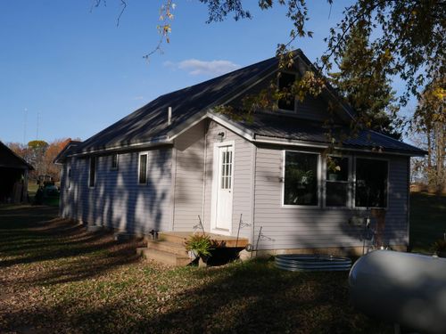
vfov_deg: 36.0
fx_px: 515
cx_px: 223
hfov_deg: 46.8
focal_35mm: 40
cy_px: 167
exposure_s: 1/400
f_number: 9
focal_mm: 20
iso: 200
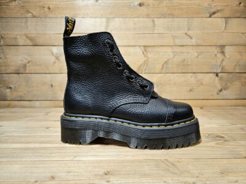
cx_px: 123
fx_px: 163
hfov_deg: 73.9
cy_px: 92
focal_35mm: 23
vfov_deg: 58.9
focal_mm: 5.4
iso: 100
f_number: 1.8
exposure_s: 1/100
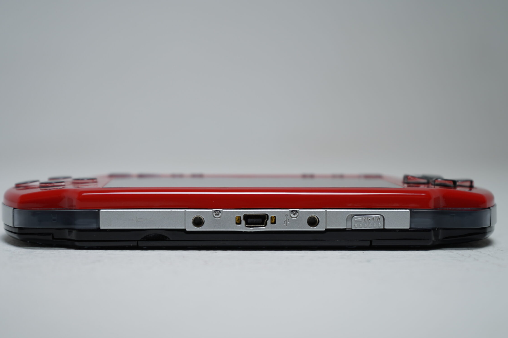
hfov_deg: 30.5
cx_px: 244
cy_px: 191
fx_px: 931
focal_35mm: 66
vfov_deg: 20.6
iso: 100
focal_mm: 58
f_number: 5.6
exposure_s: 1/15
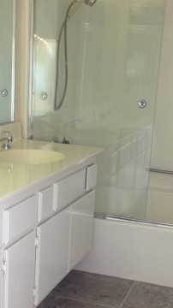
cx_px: 82
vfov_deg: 32.7
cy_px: 192
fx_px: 523
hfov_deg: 18.8
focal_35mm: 64
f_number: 2.4
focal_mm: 4.12
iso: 50
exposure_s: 1/40
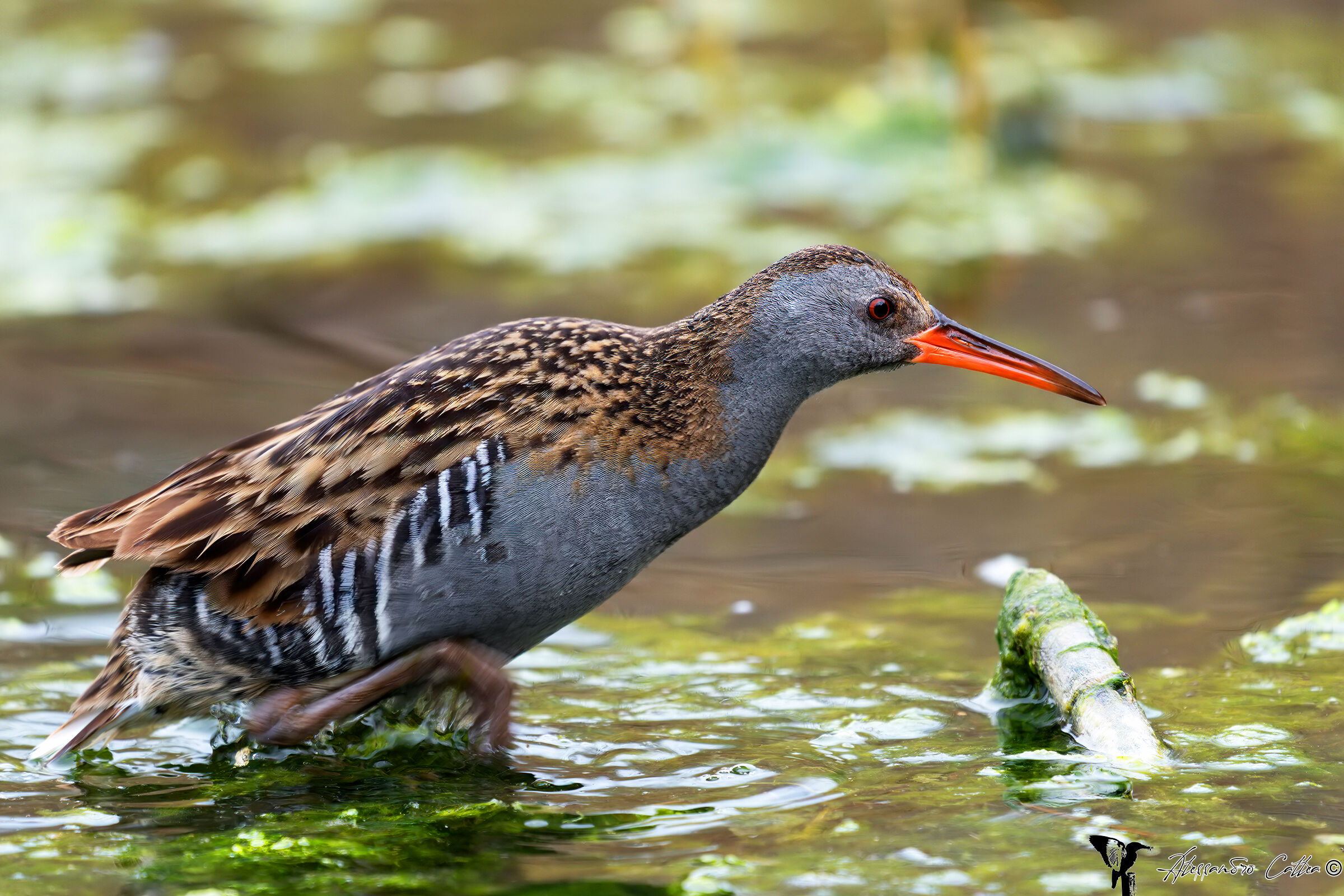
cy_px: 448
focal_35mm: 400
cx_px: 672
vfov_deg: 3.4
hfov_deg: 5.2
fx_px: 14932
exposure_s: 1/200
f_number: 5.6
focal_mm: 400
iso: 800
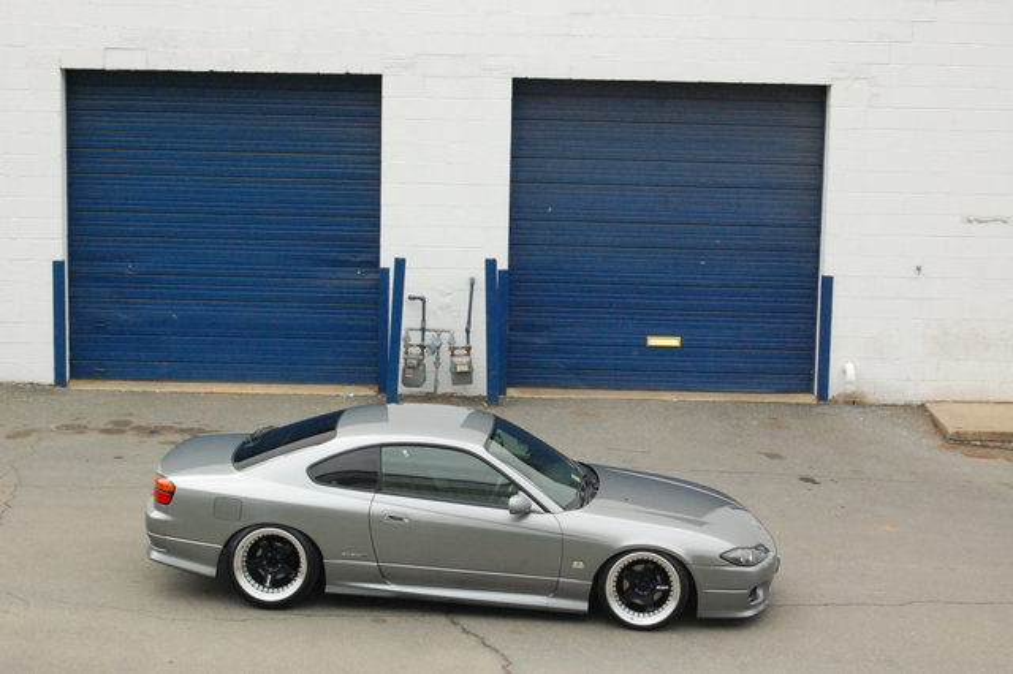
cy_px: 337
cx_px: 506
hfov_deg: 26.0
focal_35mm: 78
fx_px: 2194
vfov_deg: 17.5
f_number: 11
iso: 1600
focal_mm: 52
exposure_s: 1/640
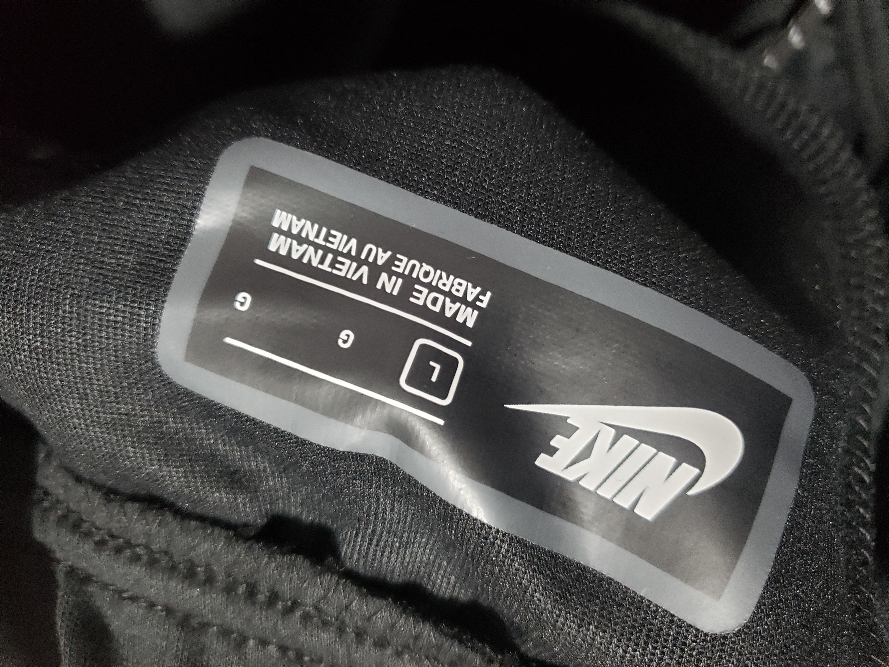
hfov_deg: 67.3
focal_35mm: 26
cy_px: 334
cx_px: 444
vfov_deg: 53.1
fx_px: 668
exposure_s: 1/100
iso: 400
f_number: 1.5
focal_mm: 4.3
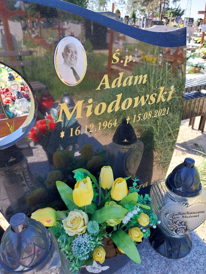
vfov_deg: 67.3
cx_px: 103
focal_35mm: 26
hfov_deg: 53.1
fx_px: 206
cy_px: 137
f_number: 1.8
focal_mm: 4
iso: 25
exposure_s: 1/133
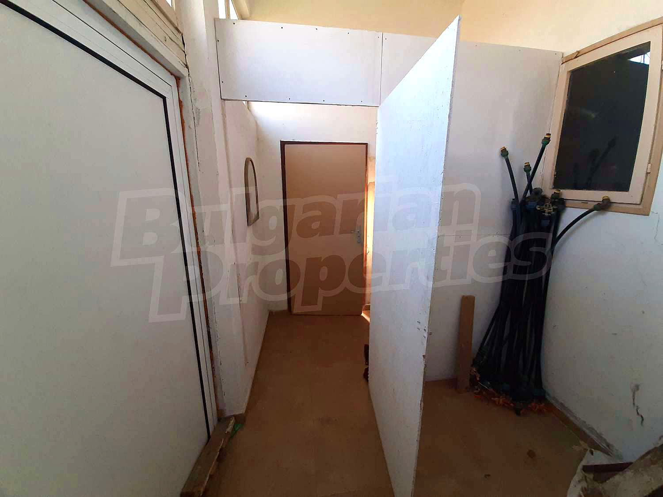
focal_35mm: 13
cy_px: 248
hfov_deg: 106.2
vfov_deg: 89.9
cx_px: 332
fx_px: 249
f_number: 2.2
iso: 160
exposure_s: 1/50
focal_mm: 1.42
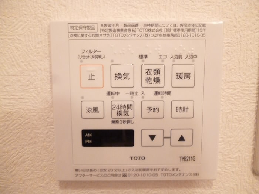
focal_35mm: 28
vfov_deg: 49.7
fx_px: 209
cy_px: 97
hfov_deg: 63.4
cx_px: 130
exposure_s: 1/20
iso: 800
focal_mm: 5
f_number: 3.1
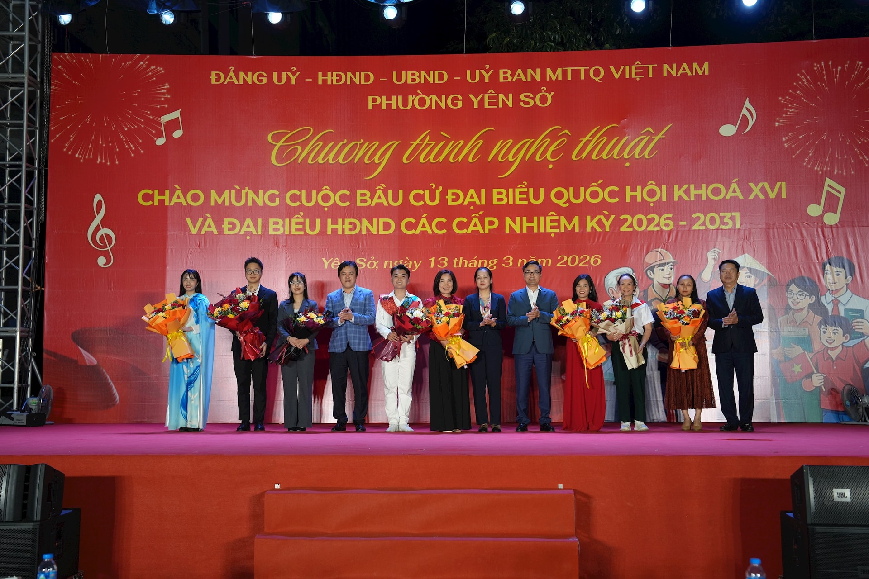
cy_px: 290
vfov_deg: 28.1
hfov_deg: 41.1
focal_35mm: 48
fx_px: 1159
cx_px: 434
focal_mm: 48
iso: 640
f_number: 4
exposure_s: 1/160
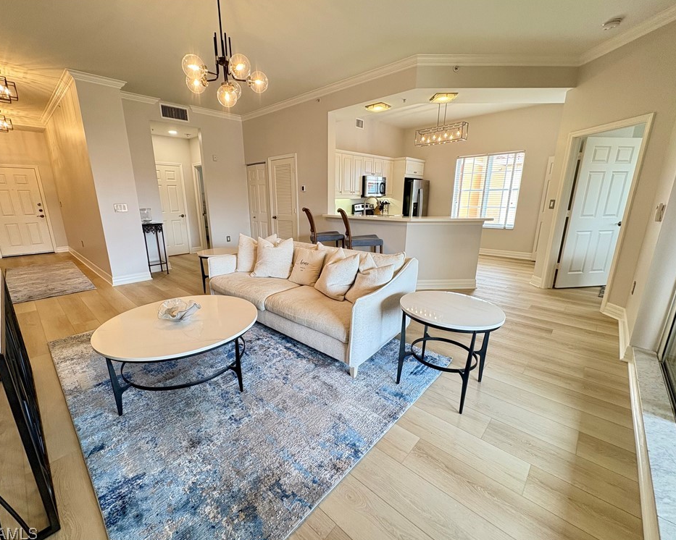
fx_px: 300
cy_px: 272
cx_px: 320
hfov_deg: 96.7
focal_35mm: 15
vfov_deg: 84.0
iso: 125
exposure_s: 1/60
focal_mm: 2.22
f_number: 2.2
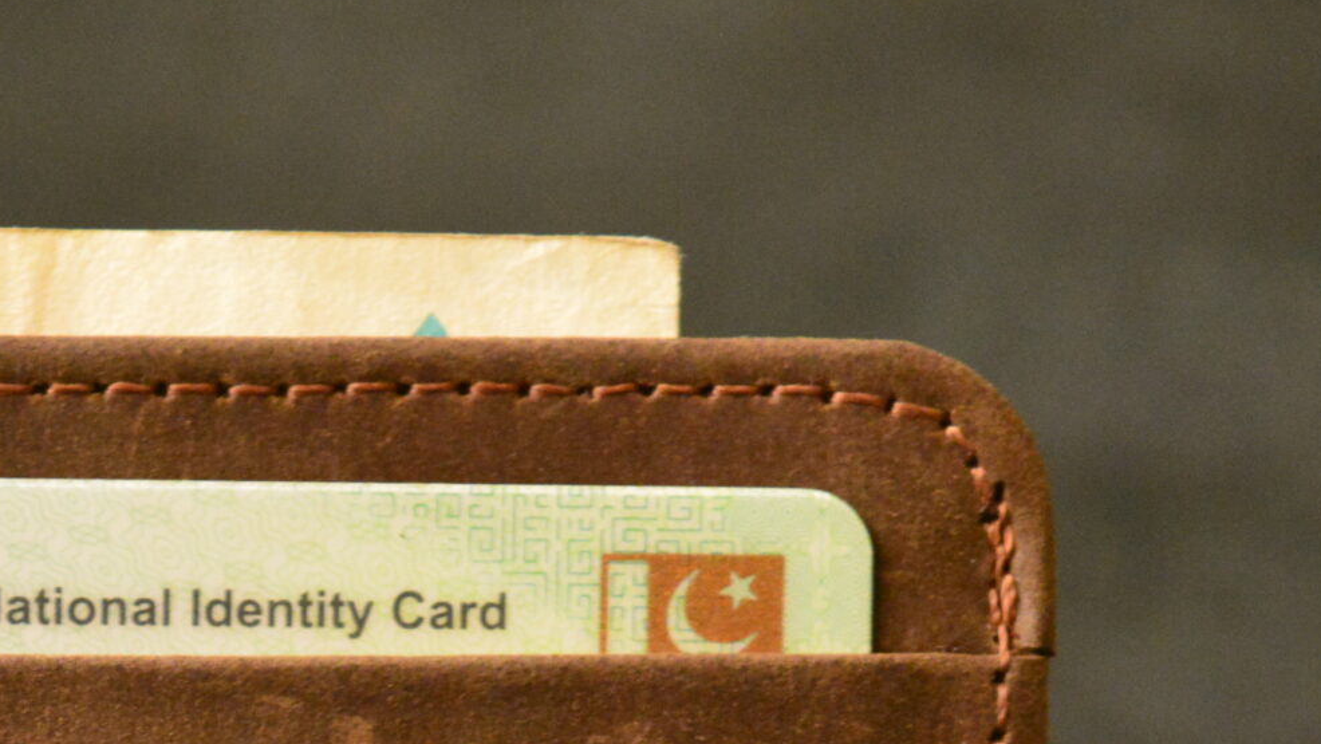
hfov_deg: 9.5
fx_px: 7860
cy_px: 1053
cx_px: -54
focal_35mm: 224
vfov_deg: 5.4
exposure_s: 1/25
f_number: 5.6
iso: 3200
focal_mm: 55
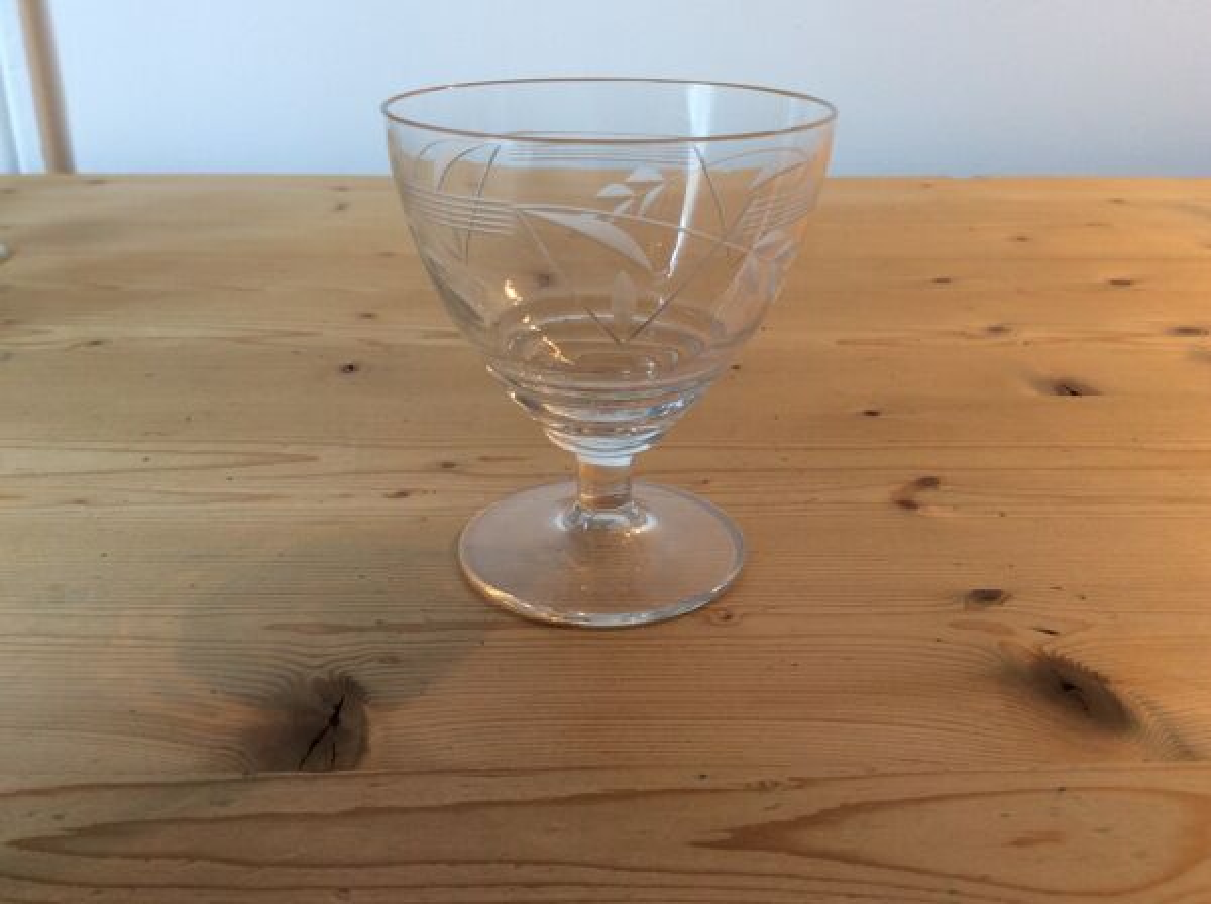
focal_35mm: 32
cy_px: 452
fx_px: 1118
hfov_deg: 56.9
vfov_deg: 44.0
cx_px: 606
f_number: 2.4
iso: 40
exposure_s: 1/33
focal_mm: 3.3
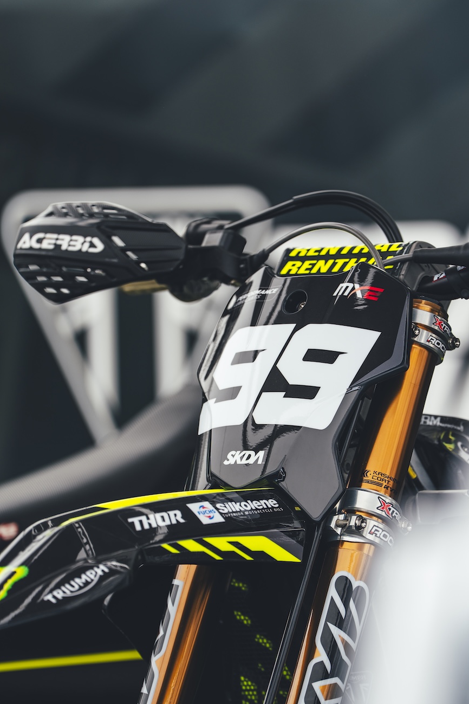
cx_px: 303
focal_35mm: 259
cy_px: 391
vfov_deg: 8.0
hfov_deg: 5.3
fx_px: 5061
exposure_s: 1/500
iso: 100
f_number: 2.8
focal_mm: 200
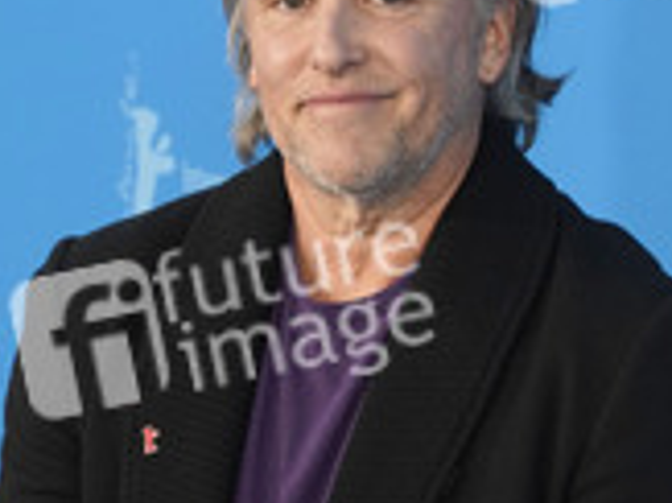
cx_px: 342
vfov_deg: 5.1
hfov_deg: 6.8
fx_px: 5626
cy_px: 528
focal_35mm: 290
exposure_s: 1/160
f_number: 5.6
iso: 2000
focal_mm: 123
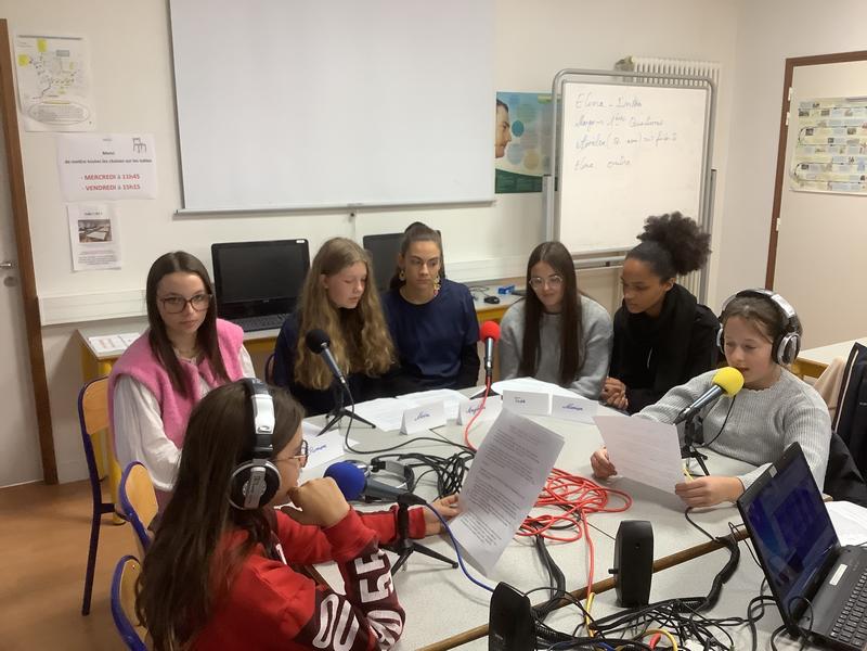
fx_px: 776
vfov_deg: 45.4
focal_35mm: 31
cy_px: 326
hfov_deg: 58.4
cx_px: 434
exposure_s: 1/60
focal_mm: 3.3
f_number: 2.4
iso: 250
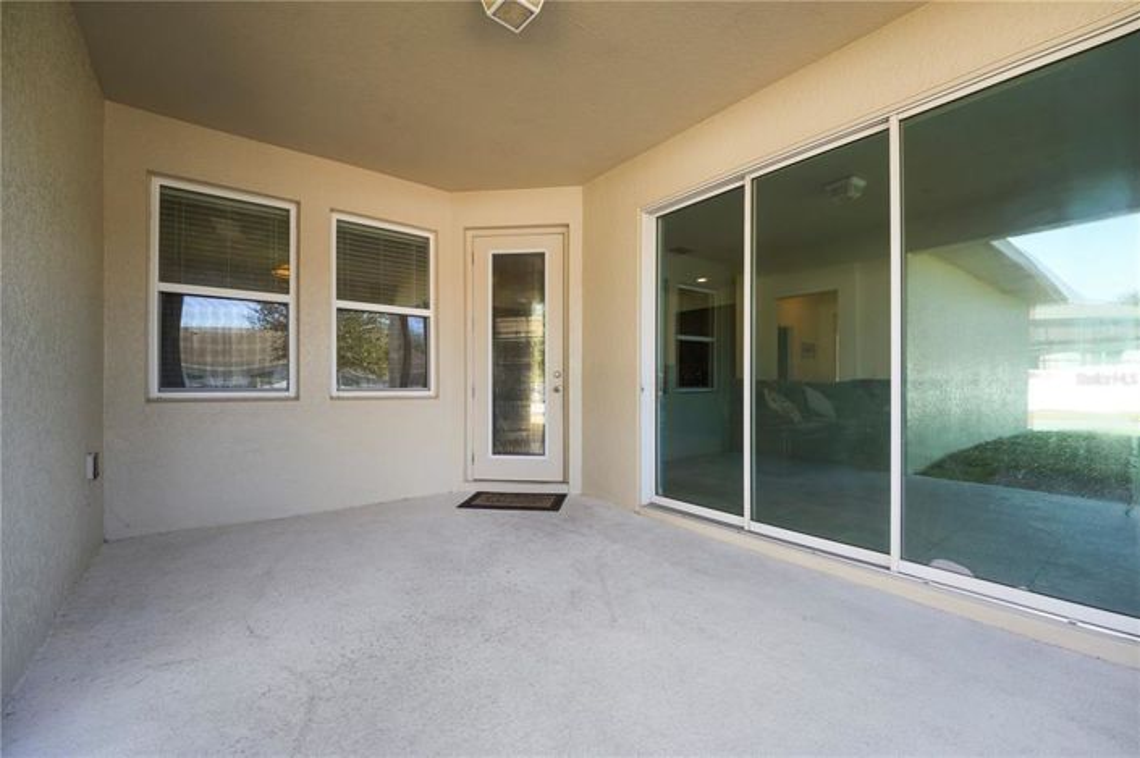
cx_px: 570
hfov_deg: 104.3
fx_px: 443
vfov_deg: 81.1
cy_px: 379
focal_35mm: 14
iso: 100
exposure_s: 1/13
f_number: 8
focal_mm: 14
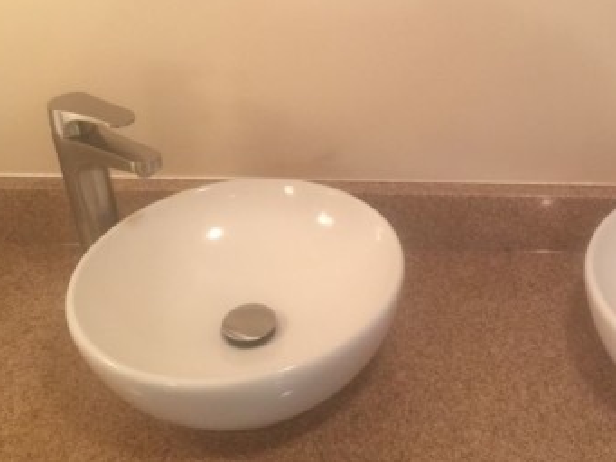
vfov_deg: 28.5
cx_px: 488
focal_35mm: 51
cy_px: 184
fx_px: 908
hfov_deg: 36.3
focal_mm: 4.15
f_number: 2.2
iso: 50
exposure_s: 1/15
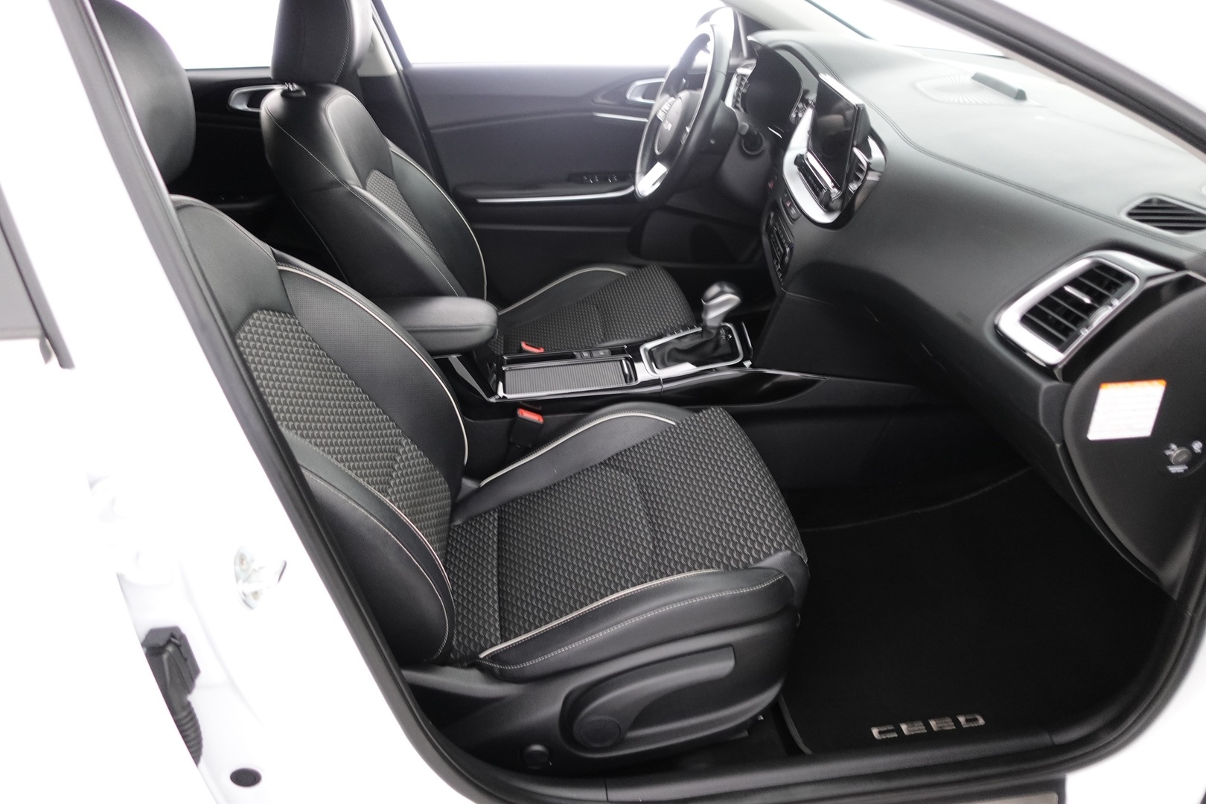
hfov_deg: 73.7
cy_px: 402
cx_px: 603
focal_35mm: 24
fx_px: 804
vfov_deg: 53.1
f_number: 1.8
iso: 800
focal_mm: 9.4
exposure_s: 1/20
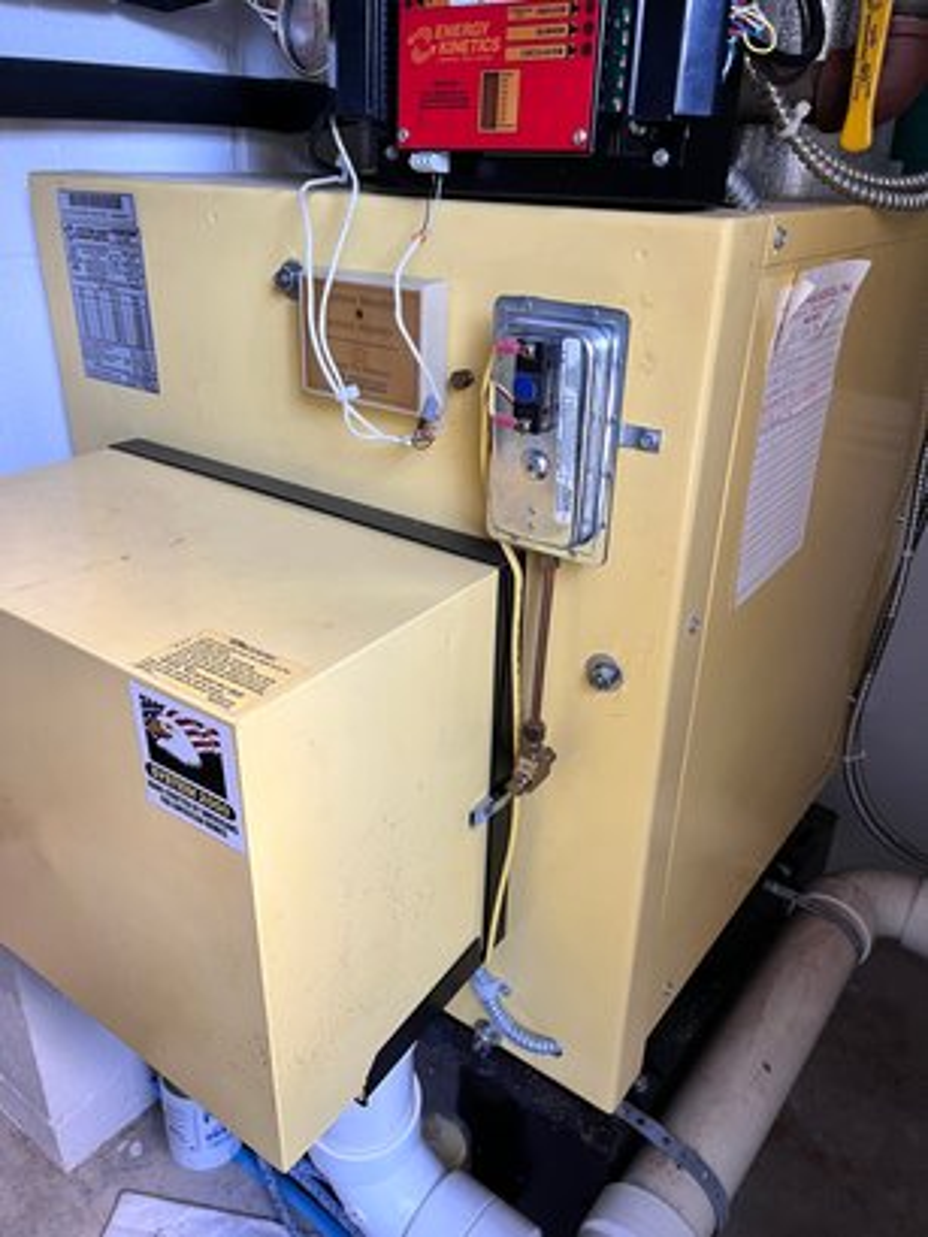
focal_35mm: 26
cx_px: 464
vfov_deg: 67.3
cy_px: 618
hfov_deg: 53.1
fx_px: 929
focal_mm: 5.1
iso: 160
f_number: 1.6
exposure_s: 1/60
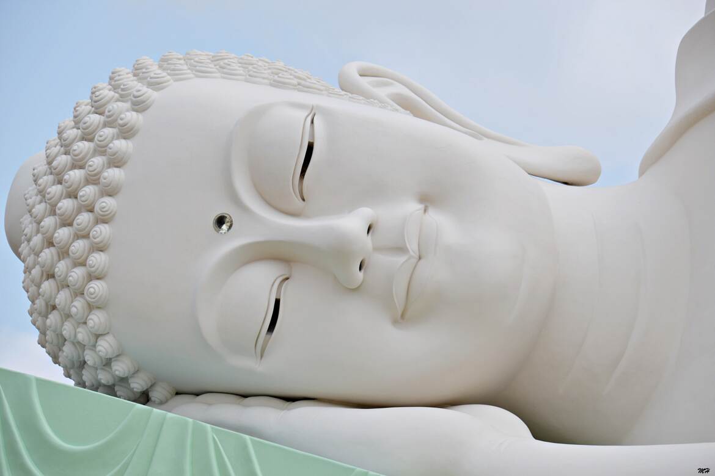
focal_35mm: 180
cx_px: 358
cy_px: 238
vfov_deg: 7.6
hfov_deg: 11.4
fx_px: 3575
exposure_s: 1/640
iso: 100
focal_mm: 120
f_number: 6.3
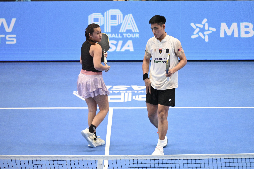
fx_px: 1410
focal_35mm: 200
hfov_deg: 10.3
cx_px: 127
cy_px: 84
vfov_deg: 6.9
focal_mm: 200
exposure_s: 1/800
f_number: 2.8
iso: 8000
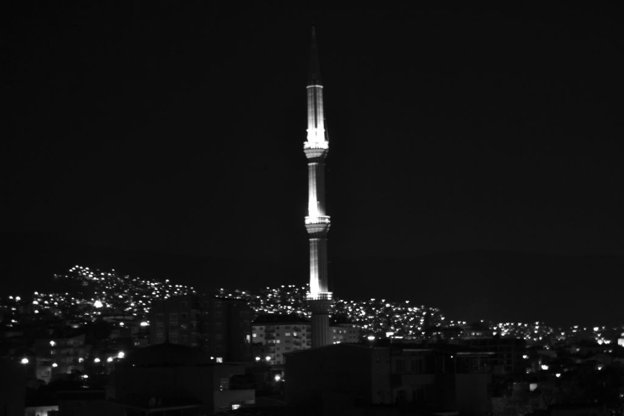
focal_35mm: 82
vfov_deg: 16.6
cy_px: 208
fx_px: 1430
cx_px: 312
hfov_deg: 24.6
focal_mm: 55
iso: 800
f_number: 5.6
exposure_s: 1
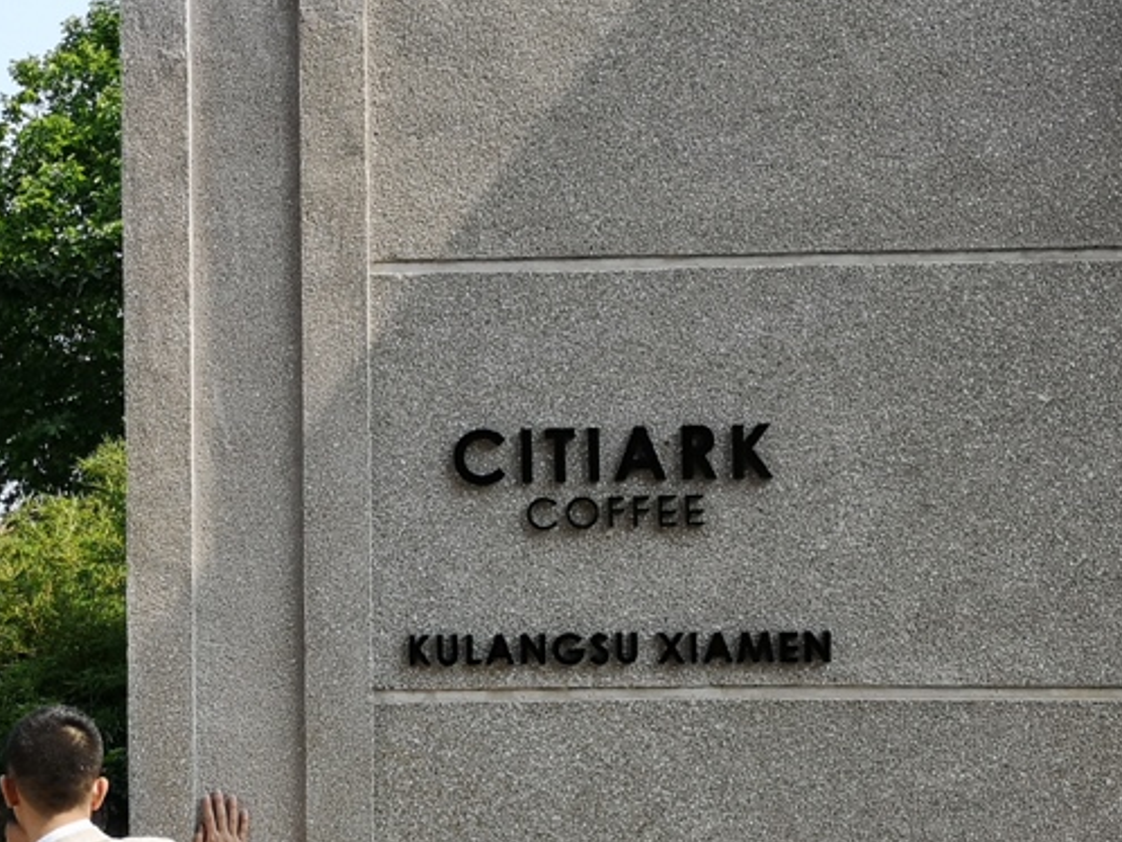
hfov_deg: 31.3
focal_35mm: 61
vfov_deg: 23.9
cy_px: 590
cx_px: 345
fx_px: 1978
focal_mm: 3.95
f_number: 1.8
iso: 50
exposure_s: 1/1155
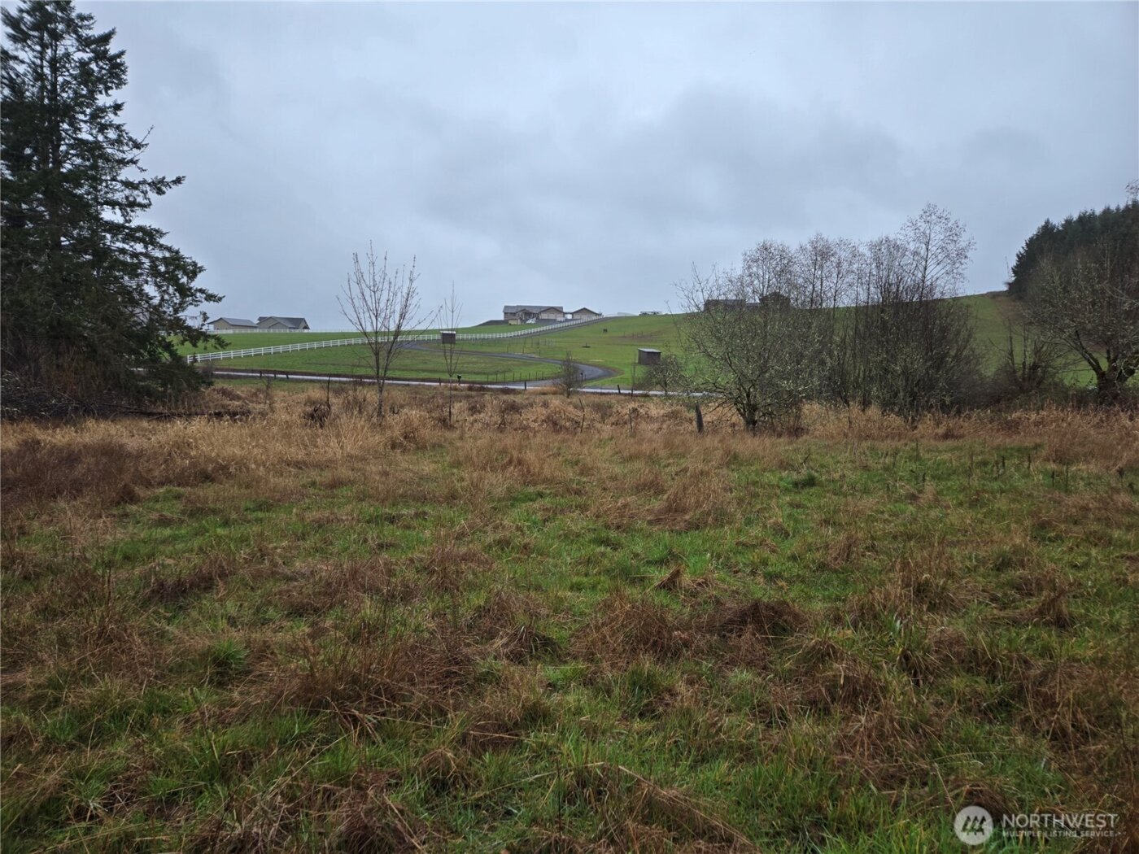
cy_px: 427
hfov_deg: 73.9
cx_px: 570
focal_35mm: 23
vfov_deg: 58.9
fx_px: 757
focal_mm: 5.4
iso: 25
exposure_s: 1/406
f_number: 1.8
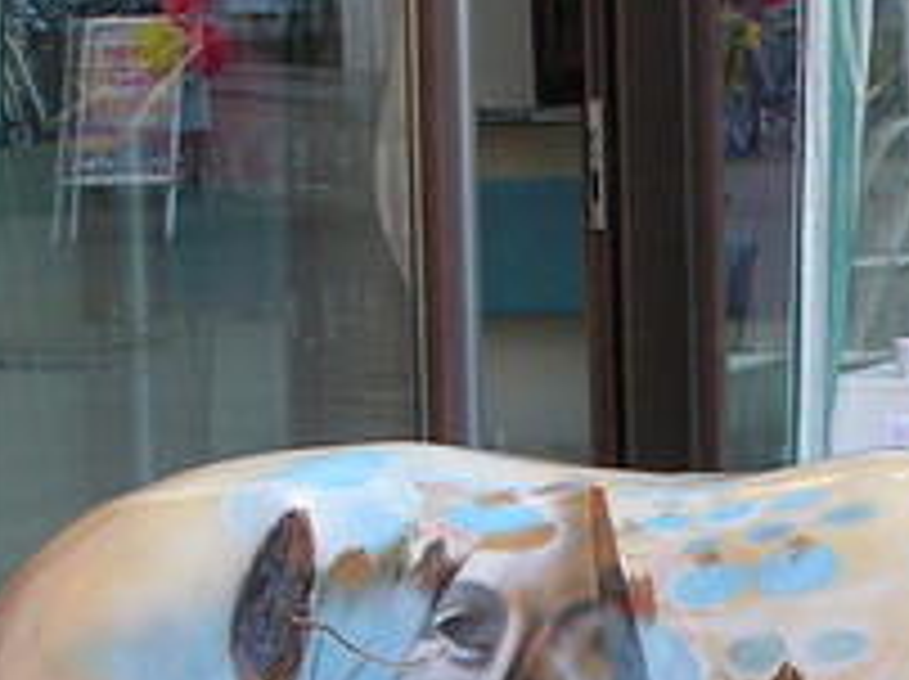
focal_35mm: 219
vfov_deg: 6.7
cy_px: 914
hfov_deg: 9.0
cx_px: 904
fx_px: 5744
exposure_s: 1/80
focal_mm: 11.5
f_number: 3.5
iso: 50
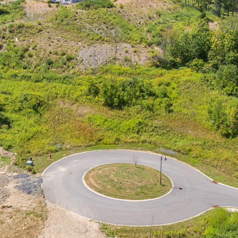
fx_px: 467
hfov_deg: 28.6
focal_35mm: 60
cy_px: 137
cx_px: 113
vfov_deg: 28.6
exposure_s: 1/1600
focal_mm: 12.29
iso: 130
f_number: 2.8
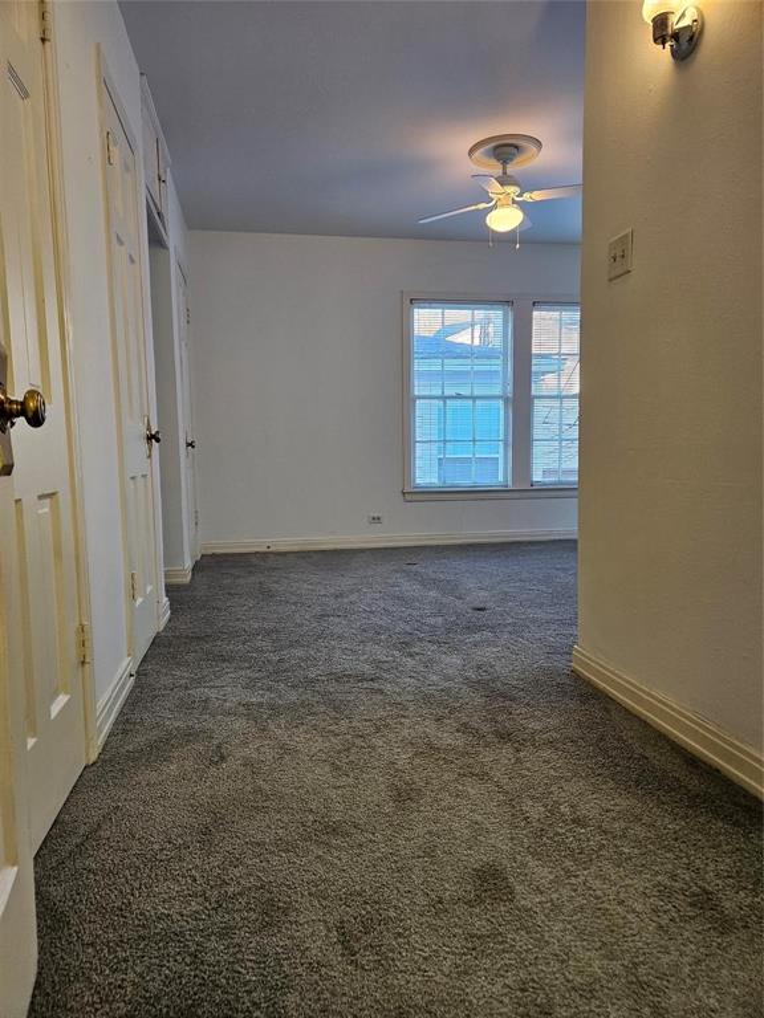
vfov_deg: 73.9
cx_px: 382
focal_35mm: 23
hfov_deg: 58.9
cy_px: 509
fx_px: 677
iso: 200
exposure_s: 1/120
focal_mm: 5.4
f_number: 1.8
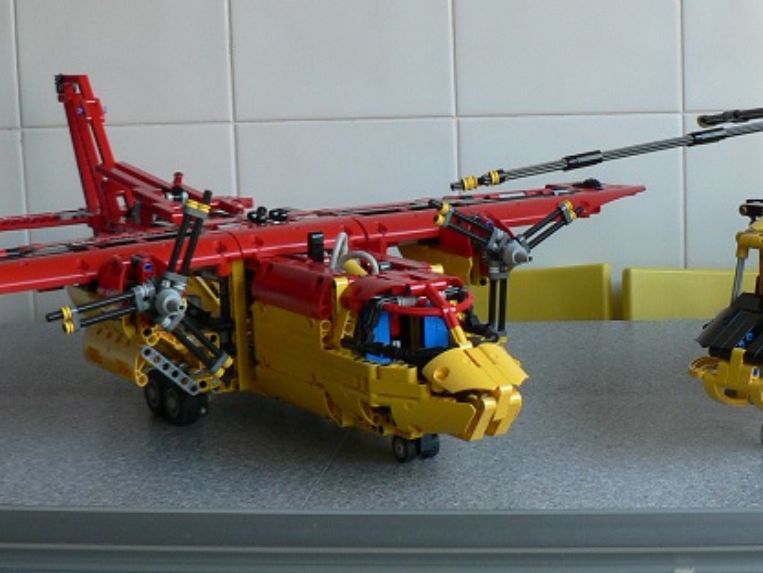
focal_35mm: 69
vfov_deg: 21.3
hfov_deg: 27.8
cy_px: 238
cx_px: 564
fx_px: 1521
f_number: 2.8
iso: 100
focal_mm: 6
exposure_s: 1/30
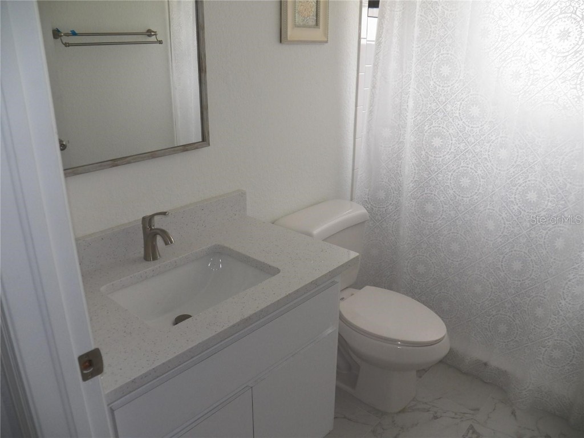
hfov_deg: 63.4
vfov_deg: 49.7
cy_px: 219
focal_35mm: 28
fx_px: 472
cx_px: 292
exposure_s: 1/100
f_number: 2.8
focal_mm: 4.9
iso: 125
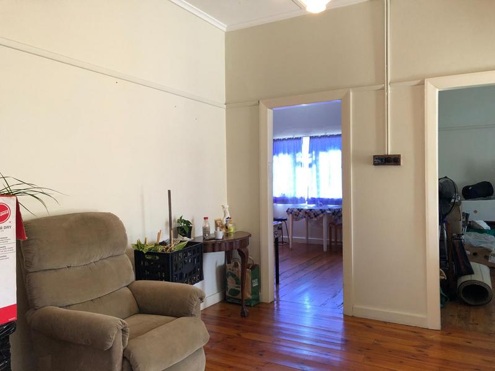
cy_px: 186
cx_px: 248
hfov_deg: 63.4
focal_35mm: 28
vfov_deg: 49.7
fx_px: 400
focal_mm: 3.99
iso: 25
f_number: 1.8
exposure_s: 1/33
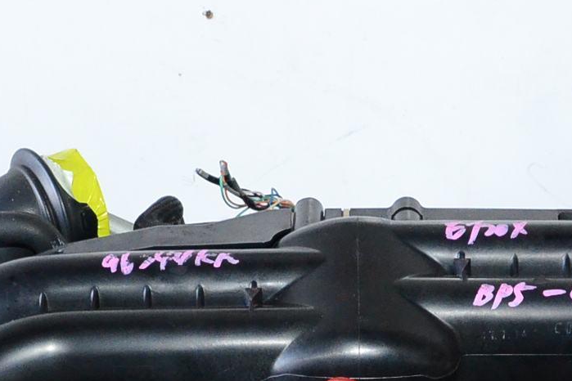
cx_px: 322
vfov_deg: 13.2
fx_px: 1509
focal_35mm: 95
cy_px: 646
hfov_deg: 21.4
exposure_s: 1/80
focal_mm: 18
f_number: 7.1
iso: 2500
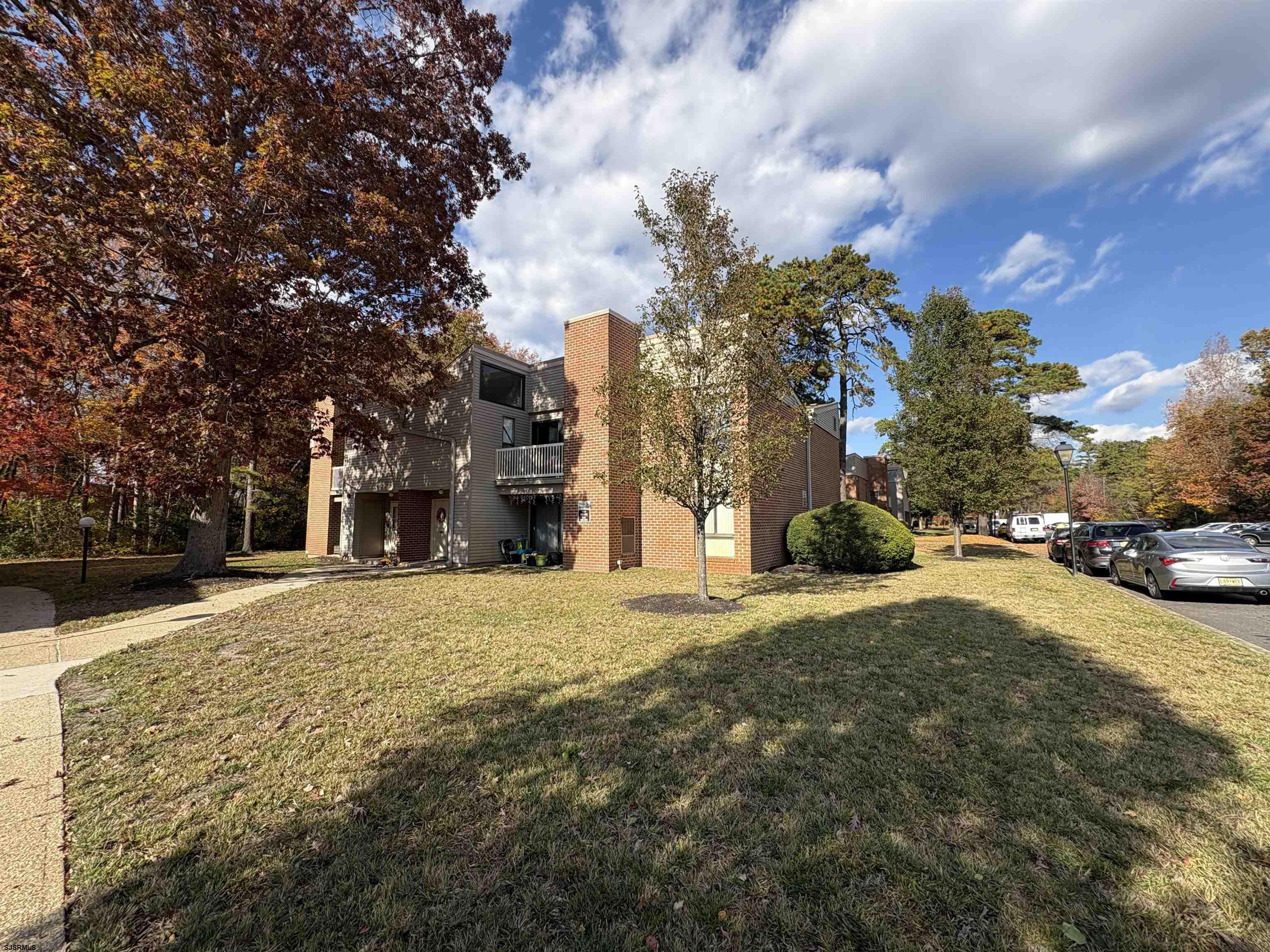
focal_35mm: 14
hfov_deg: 102.1
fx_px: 514
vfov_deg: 85.7
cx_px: 635
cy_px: 476
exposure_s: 1/1299
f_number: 2.2
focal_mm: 2.22
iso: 40
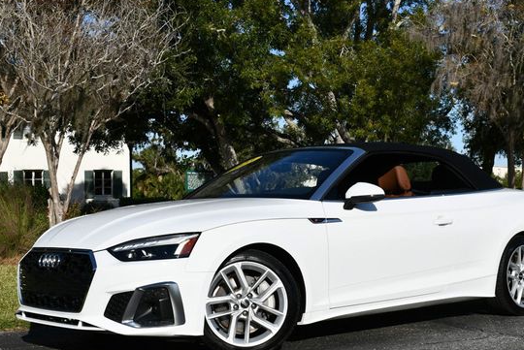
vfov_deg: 21.3
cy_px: 194
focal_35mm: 64
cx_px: 291
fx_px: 932
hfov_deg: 31.4
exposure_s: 1/400
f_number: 10
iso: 100
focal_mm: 27
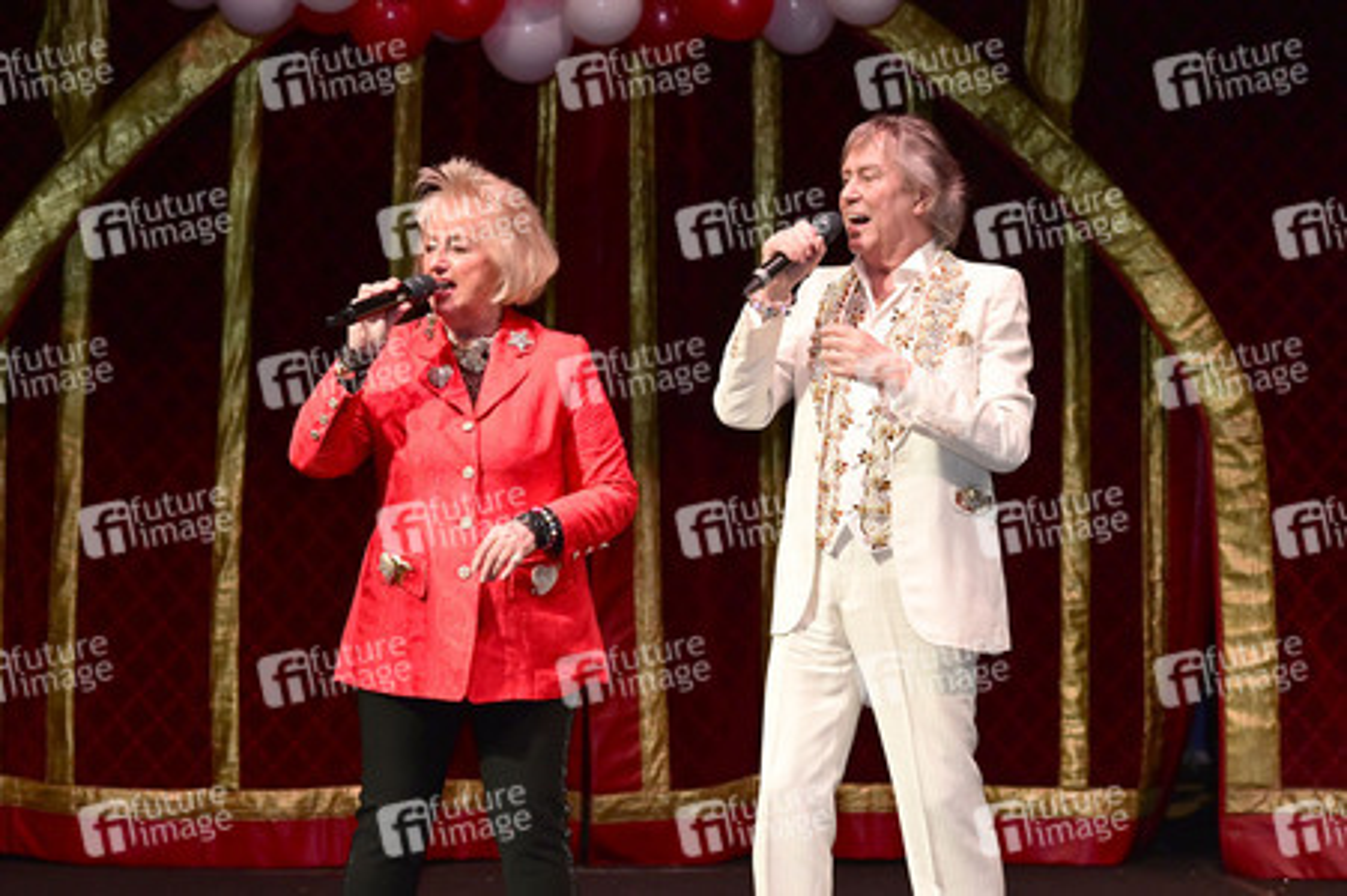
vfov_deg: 17.5
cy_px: 448
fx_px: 2916
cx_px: 674
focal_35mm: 78
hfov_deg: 26.0
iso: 3200
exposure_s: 1/200
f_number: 4
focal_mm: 78
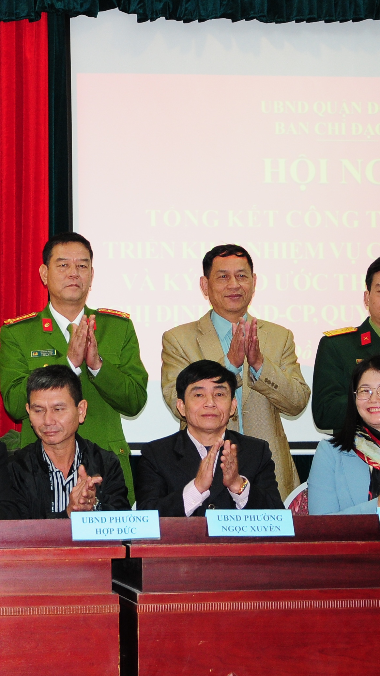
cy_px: 394
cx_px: 29
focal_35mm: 91
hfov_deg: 13.2
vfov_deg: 23.4
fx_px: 1630
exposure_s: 1/60
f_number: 4
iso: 500
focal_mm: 28
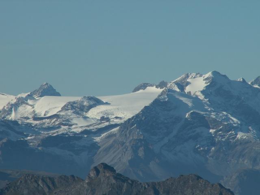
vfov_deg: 3.9
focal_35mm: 381
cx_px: 130
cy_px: 98
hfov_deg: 5.2
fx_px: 2862
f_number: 8
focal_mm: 63.24
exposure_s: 1/400
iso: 50
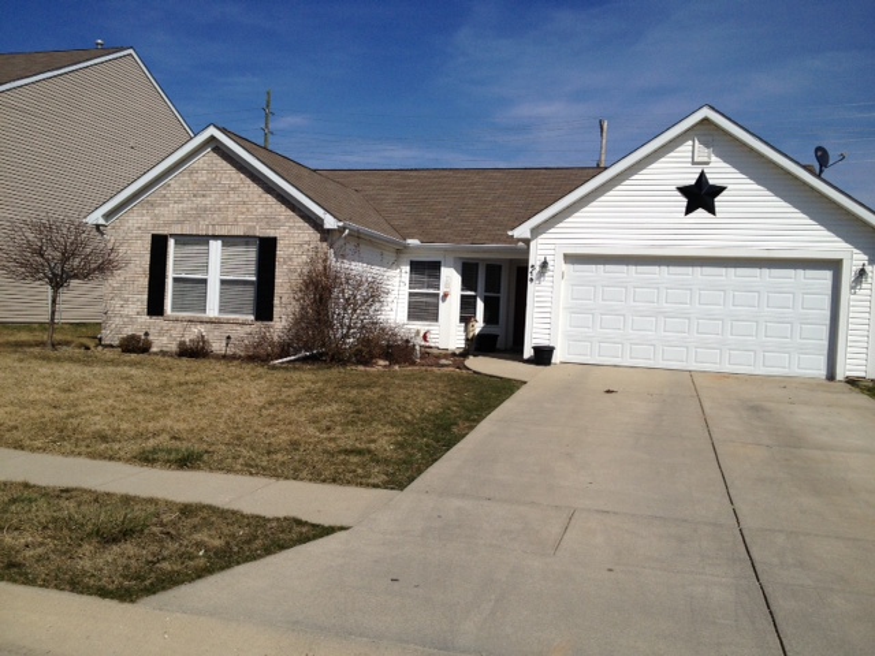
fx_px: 885
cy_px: 328
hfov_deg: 52.6
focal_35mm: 35
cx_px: 438
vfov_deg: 40.7
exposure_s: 1/5025
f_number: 2.4
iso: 50
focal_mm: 4.28
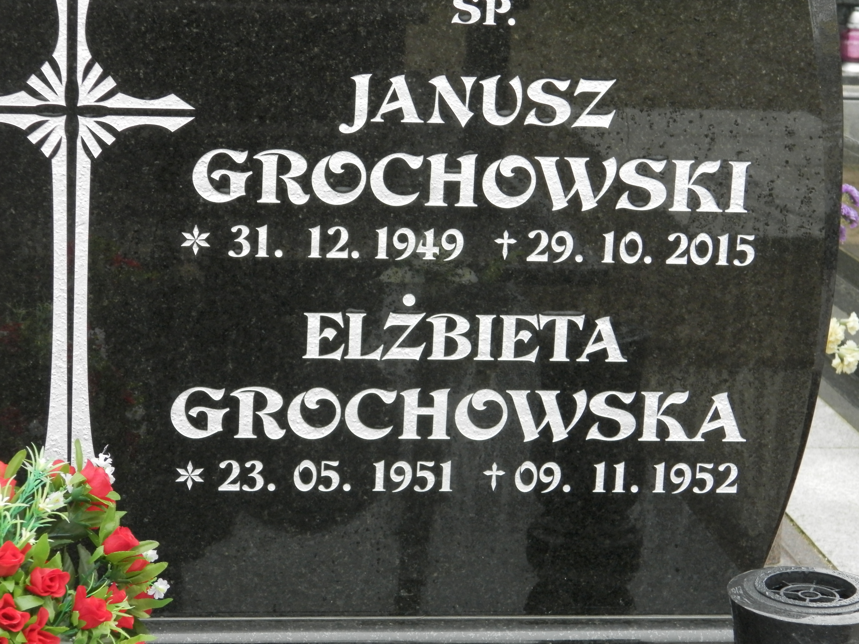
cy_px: 322
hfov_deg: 18.5
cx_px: 430
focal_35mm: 106
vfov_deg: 14.0
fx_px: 2630
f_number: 4.5
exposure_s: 1/80
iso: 200
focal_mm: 19
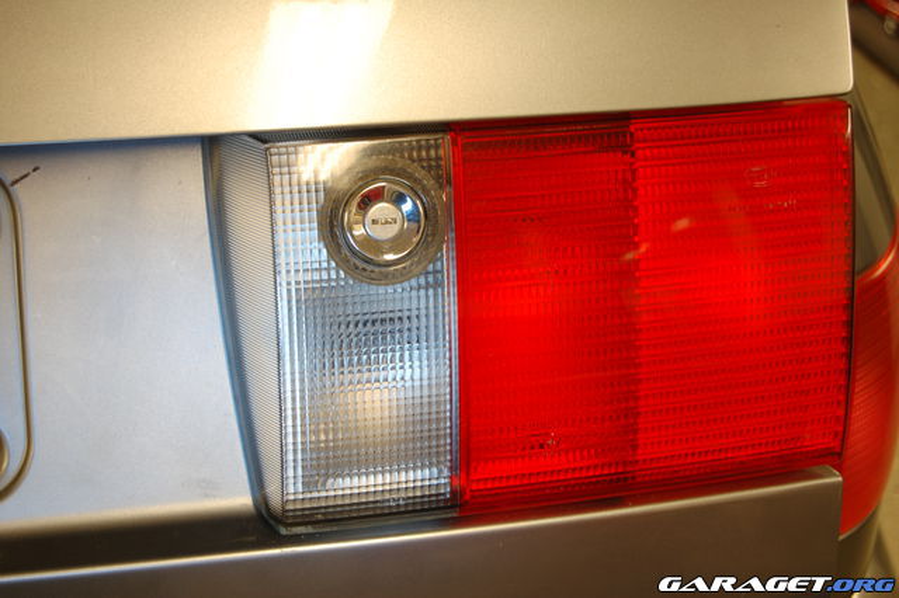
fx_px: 1872
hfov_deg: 27.0
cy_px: 299
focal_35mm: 75
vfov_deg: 18.2
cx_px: 450
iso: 200
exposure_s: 1/8
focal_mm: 50
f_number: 5.6
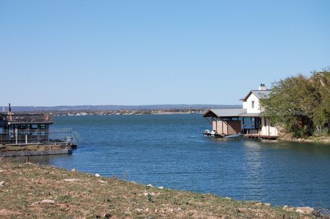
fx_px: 755
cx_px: 165
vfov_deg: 16.5
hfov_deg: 24.6
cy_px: 110
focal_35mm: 82
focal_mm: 55
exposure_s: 1/400
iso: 200
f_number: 10
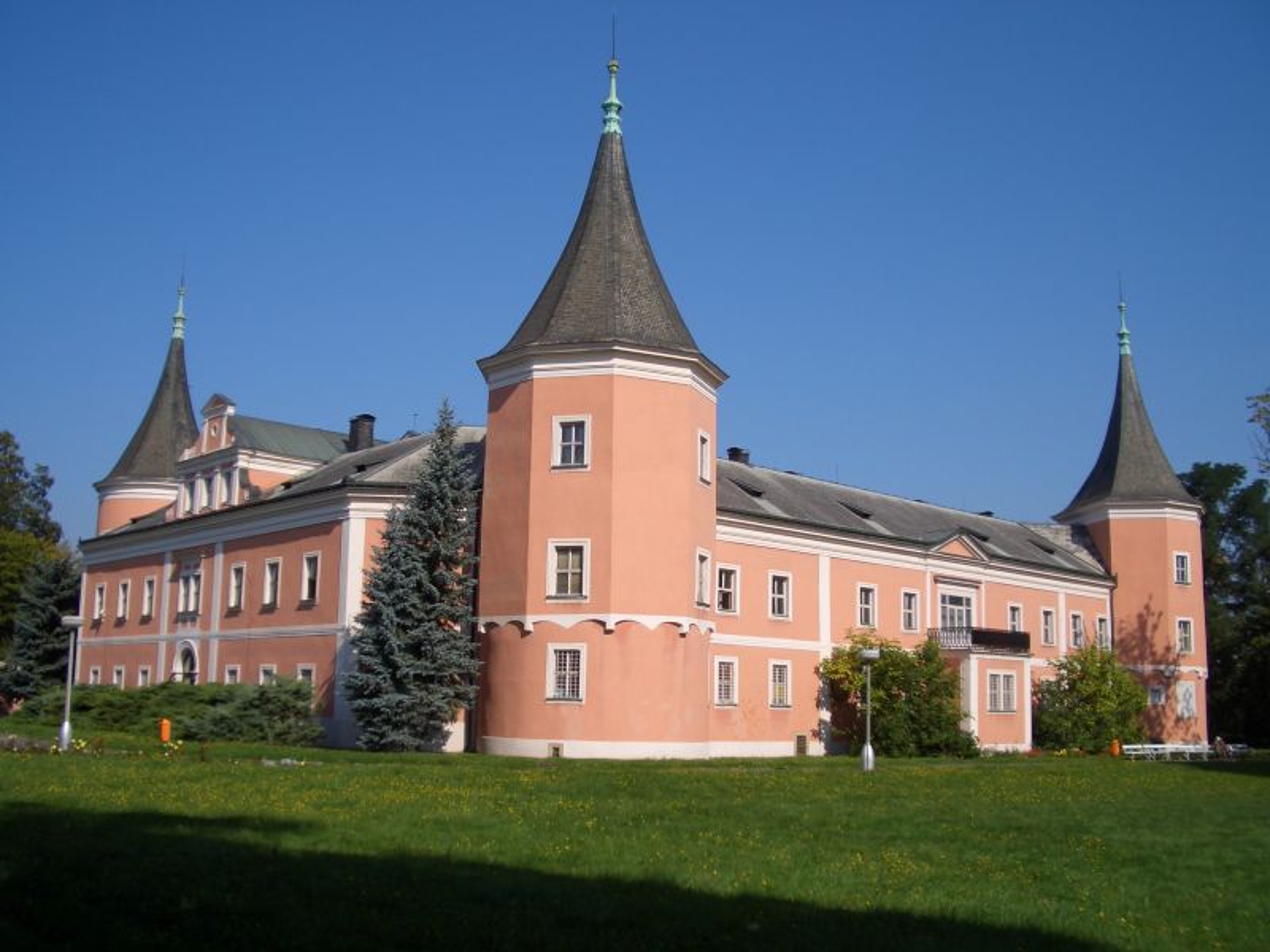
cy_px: 476
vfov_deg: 40.7
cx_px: 635
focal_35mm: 35
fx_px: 1284
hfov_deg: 52.6
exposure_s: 1/640
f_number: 4.3
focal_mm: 5.8
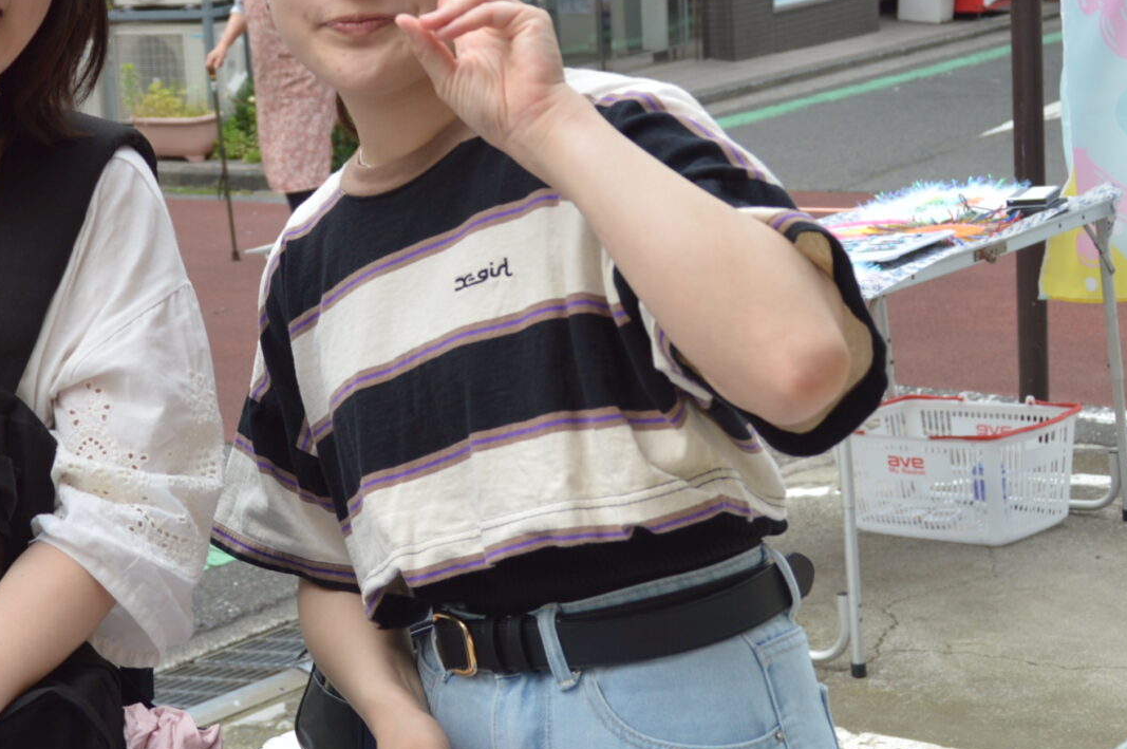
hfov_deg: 27.7
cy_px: 251
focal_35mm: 72
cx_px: 275
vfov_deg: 18.8
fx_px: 2252
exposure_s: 1/250
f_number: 3.5
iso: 100
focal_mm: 20
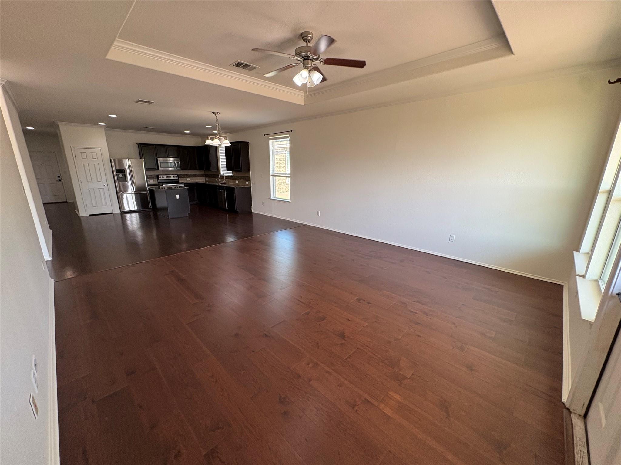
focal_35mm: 14
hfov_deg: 102.1
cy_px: 232
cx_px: 310
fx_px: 251
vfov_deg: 85.7
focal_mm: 2.22
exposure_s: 1/120
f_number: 2.2
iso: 200
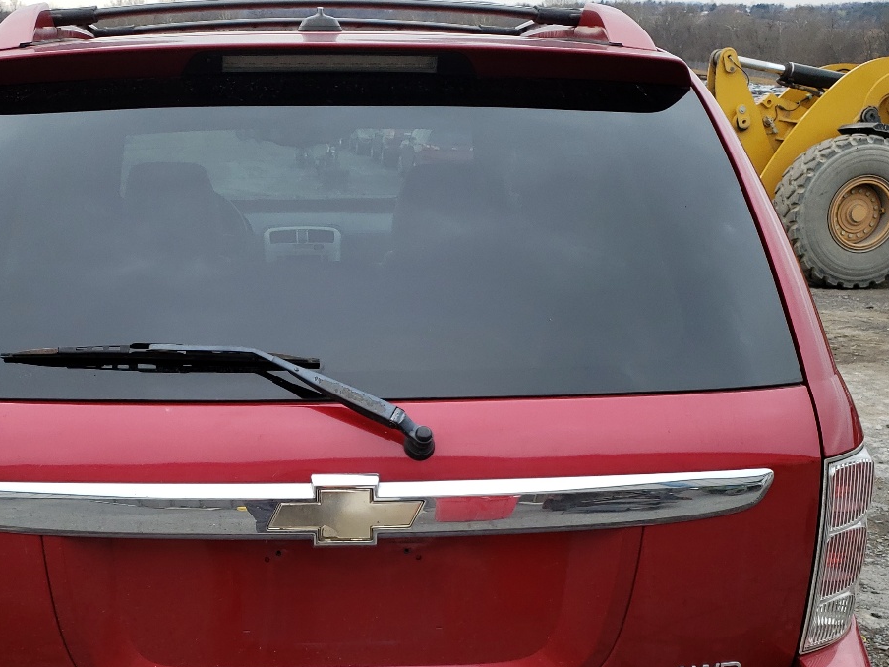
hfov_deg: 40.8
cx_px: 310
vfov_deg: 31.1
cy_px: 480
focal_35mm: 46
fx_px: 1181
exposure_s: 1/345
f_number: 1.5
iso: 50
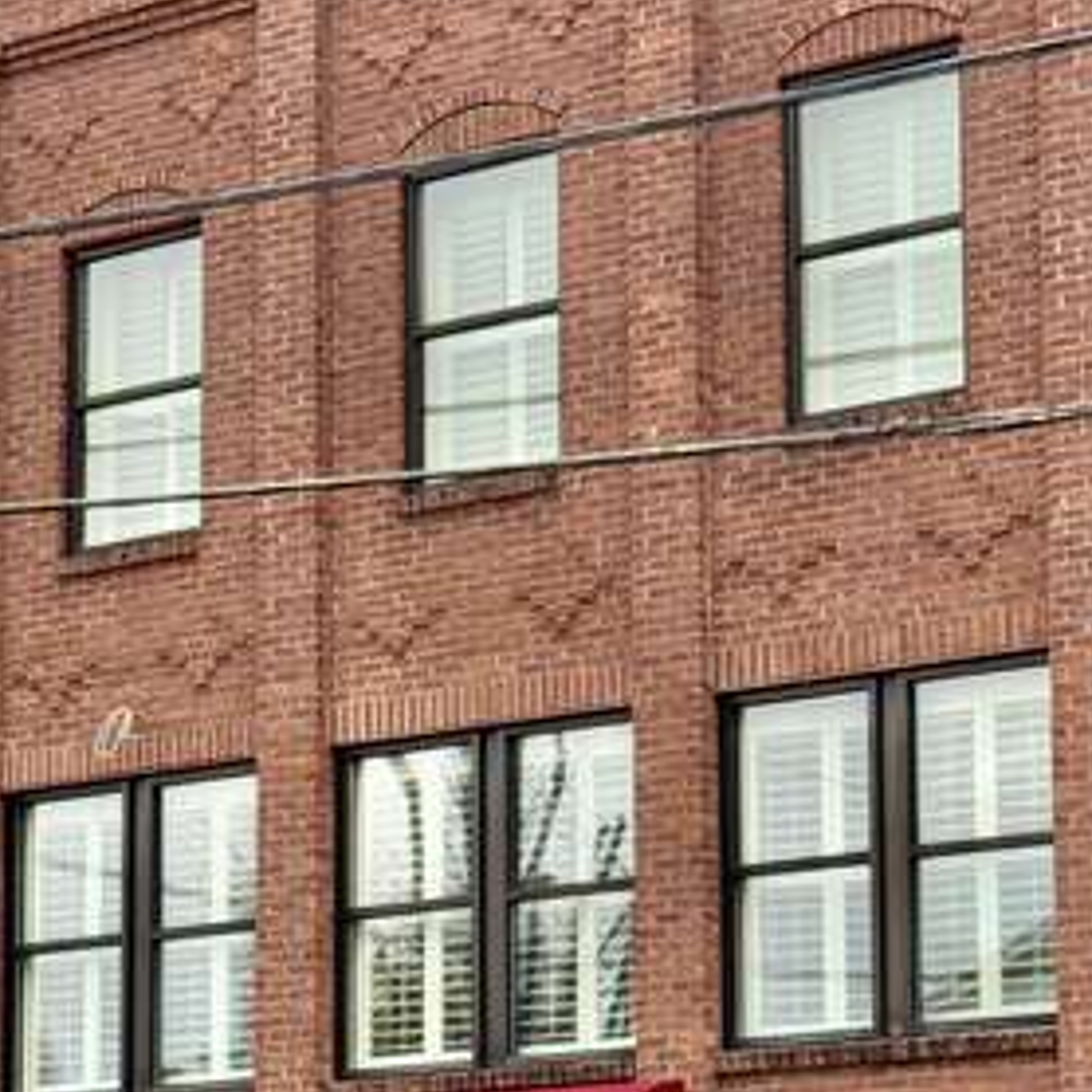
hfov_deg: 14.2
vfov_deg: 14.2
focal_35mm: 122
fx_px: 4354
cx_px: 200
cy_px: 970
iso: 64
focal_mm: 6.86
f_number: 1.78
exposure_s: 1/414
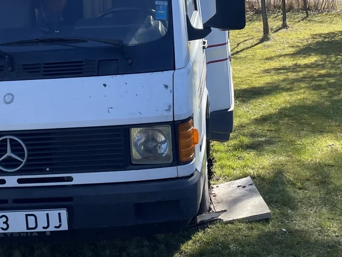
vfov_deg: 22.1
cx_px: 151
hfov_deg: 30.7
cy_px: -20
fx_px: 622
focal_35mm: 63
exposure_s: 1/1742
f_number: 1.6
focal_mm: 4.2
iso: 32
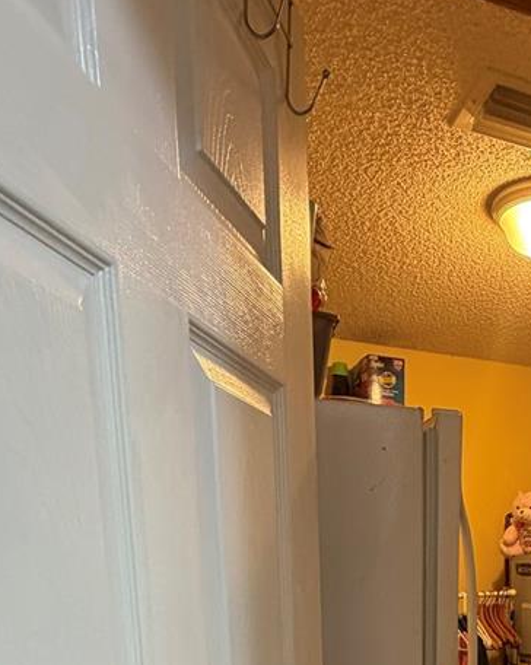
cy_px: 720
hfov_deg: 38.7
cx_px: 461
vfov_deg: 41.0
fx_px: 708
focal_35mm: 36
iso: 320
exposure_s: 1/60
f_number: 2.2
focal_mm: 2.22
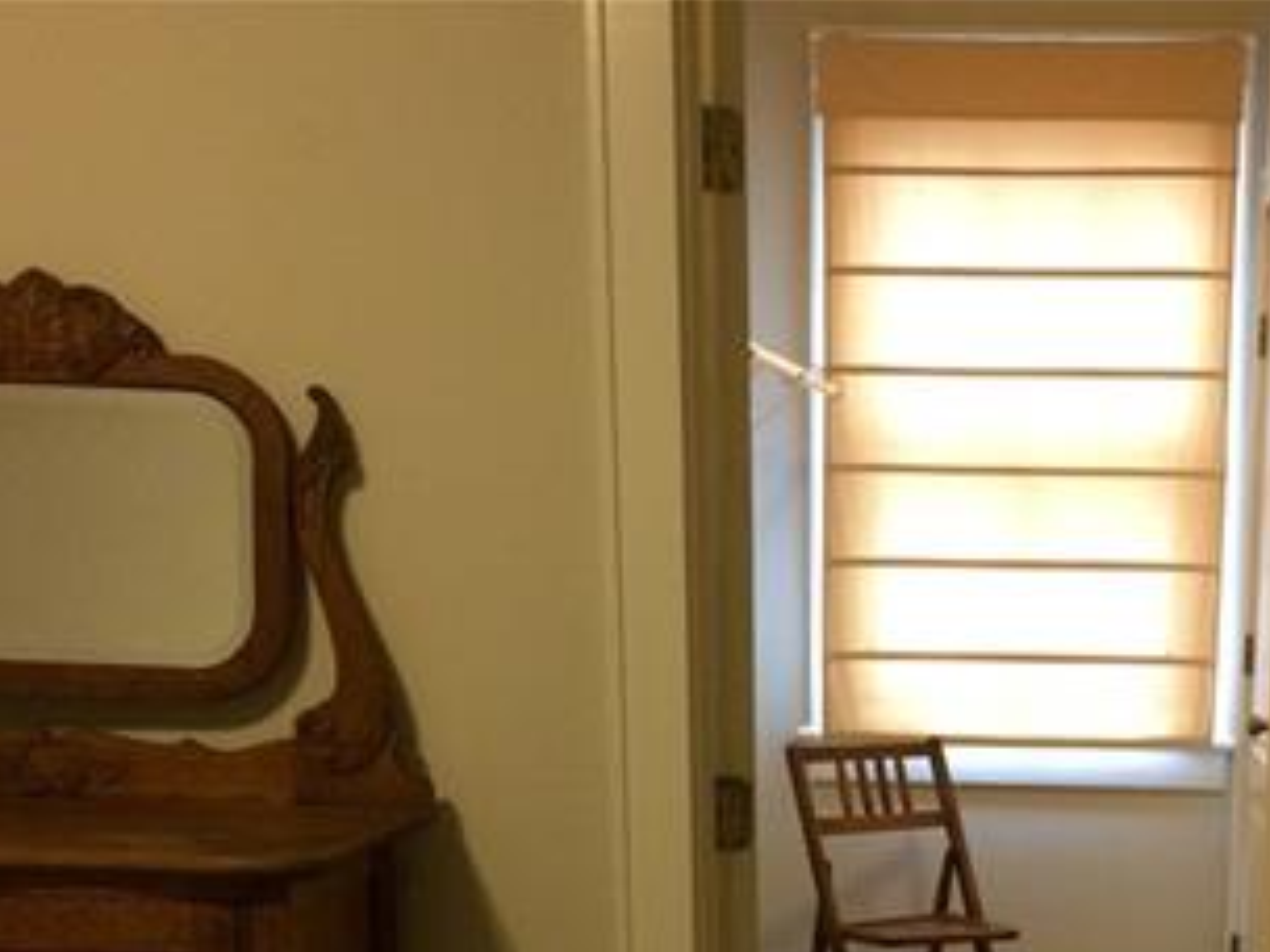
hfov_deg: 31.1
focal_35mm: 61
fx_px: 2238
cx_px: 965
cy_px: 998
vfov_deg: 22.9
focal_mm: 4.15
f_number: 2.2
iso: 250
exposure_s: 1/30
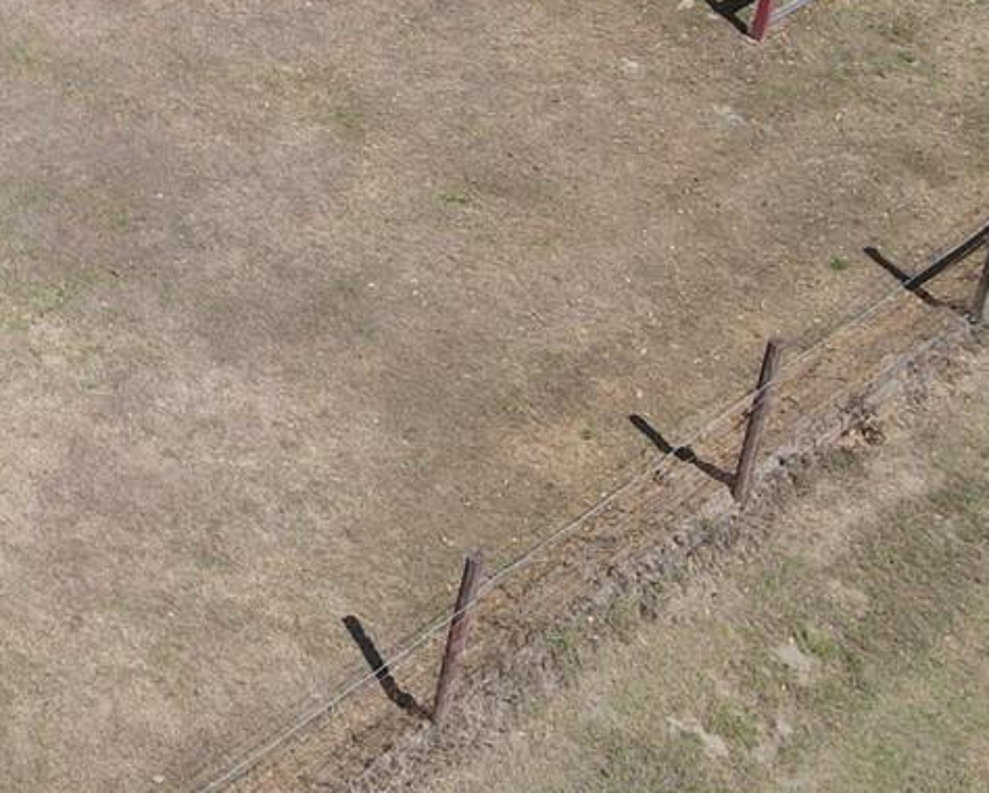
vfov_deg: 18.0
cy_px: -271
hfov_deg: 21.1
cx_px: -405
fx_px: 2314
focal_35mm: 79
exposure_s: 1/640
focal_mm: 4.5
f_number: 2.8
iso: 100
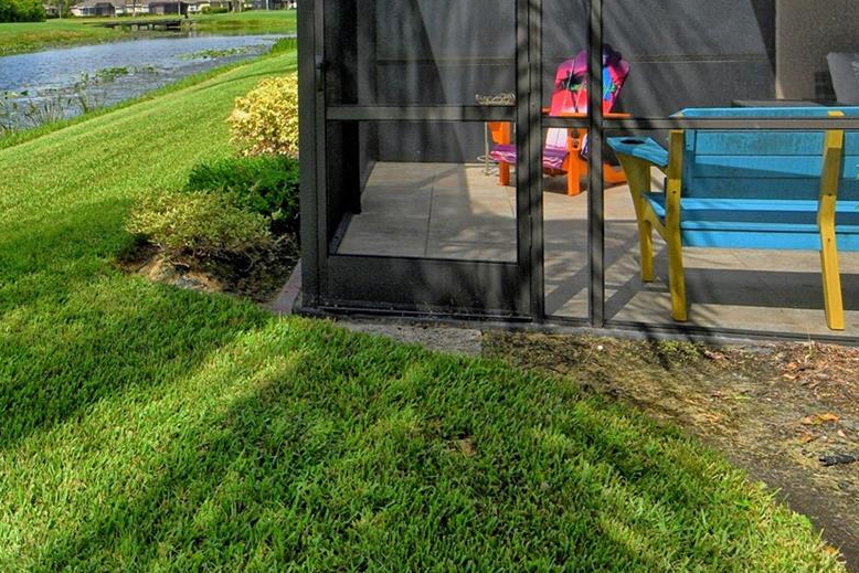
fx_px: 883
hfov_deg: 46.8
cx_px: 86
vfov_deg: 33.6
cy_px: 33
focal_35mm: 37
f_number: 18
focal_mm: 12
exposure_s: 1/400
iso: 640
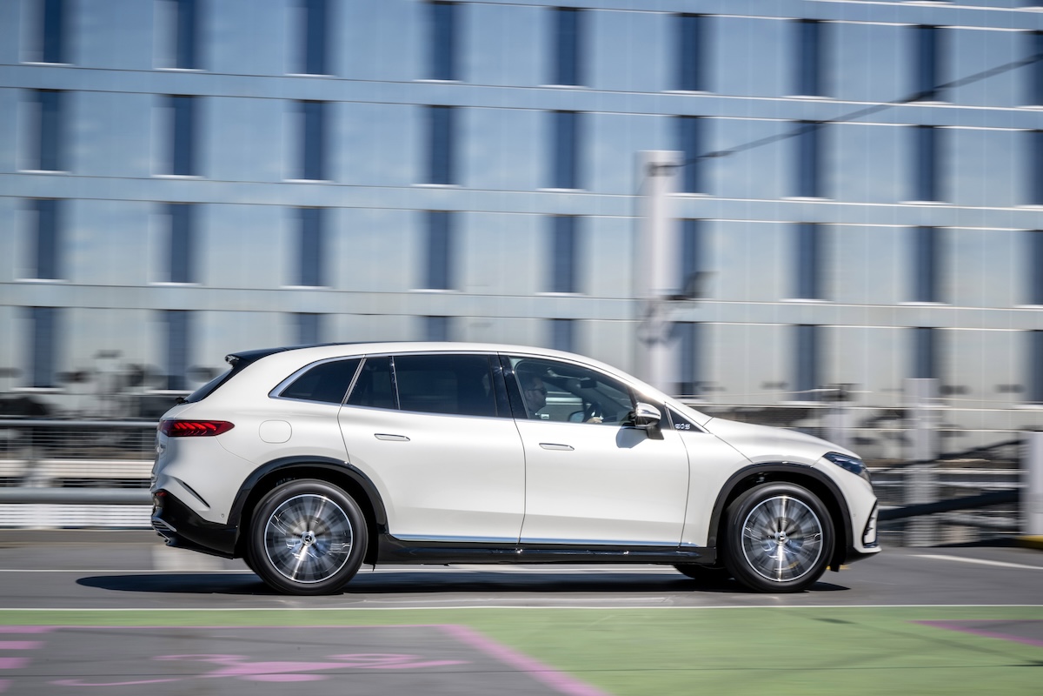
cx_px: 522
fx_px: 2028
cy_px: 348
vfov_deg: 19.5
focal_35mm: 70
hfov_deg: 28.8
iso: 80
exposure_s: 1/30
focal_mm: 70
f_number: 22
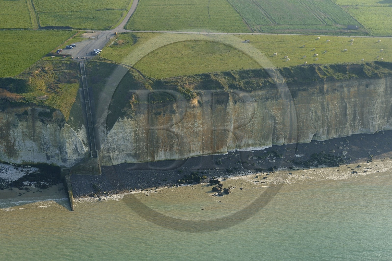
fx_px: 762
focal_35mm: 70
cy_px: 130
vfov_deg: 19.4
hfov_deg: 28.8
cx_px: 196
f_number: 7.1
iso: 400
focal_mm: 70
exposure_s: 1/800
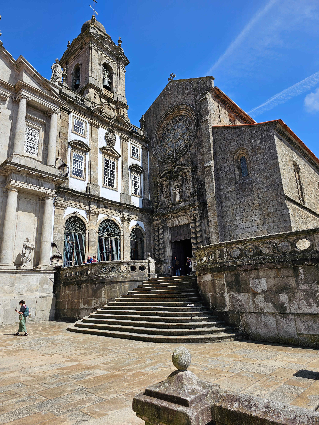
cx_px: 160
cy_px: 212
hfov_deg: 58.9
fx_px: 283
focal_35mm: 23
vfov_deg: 73.9
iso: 10
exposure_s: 1/864
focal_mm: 6.3
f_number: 1.7
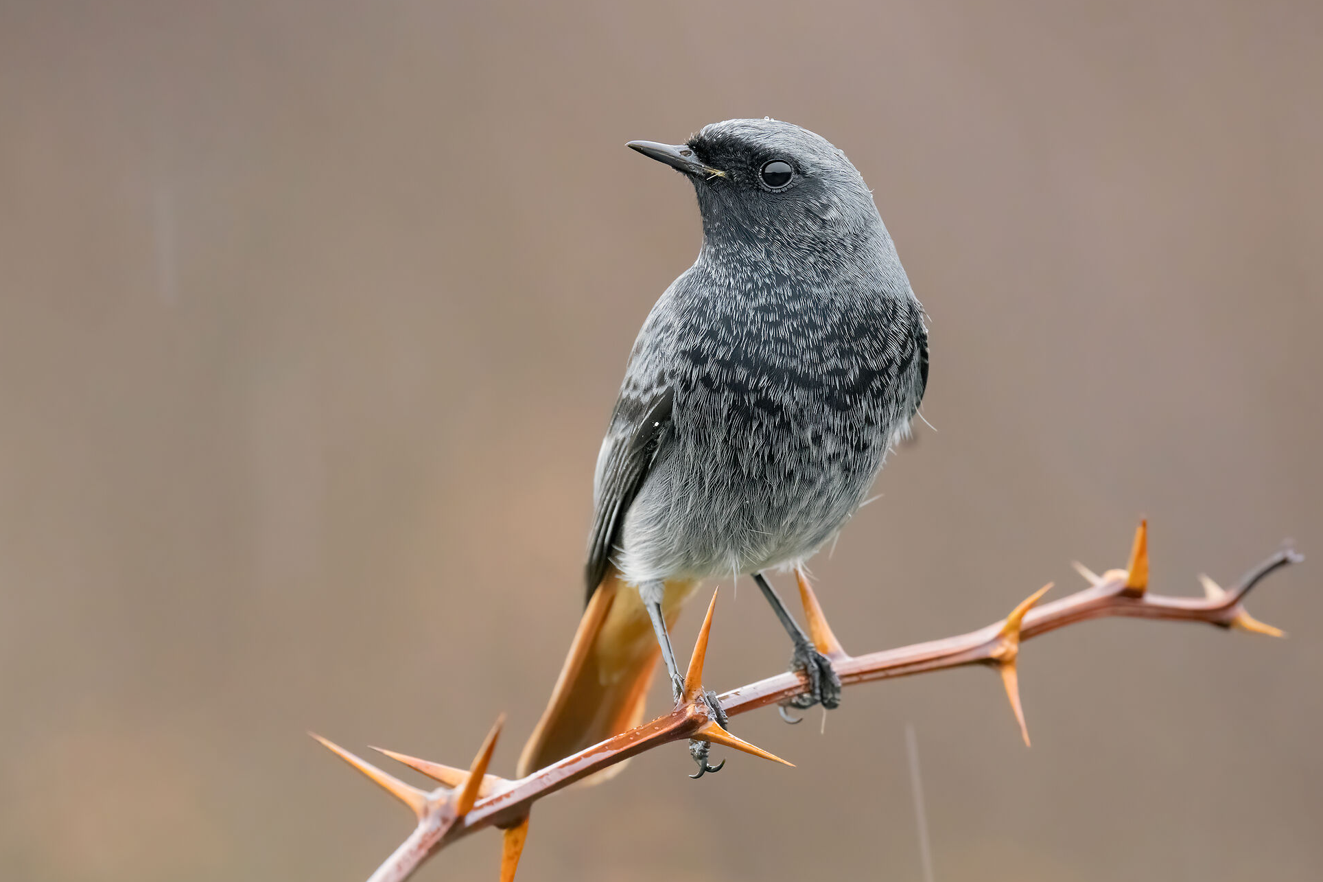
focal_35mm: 747
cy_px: 500
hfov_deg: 2.8
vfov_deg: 1.8
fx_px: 27448
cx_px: 530
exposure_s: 1/160
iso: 10000
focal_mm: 600
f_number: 9
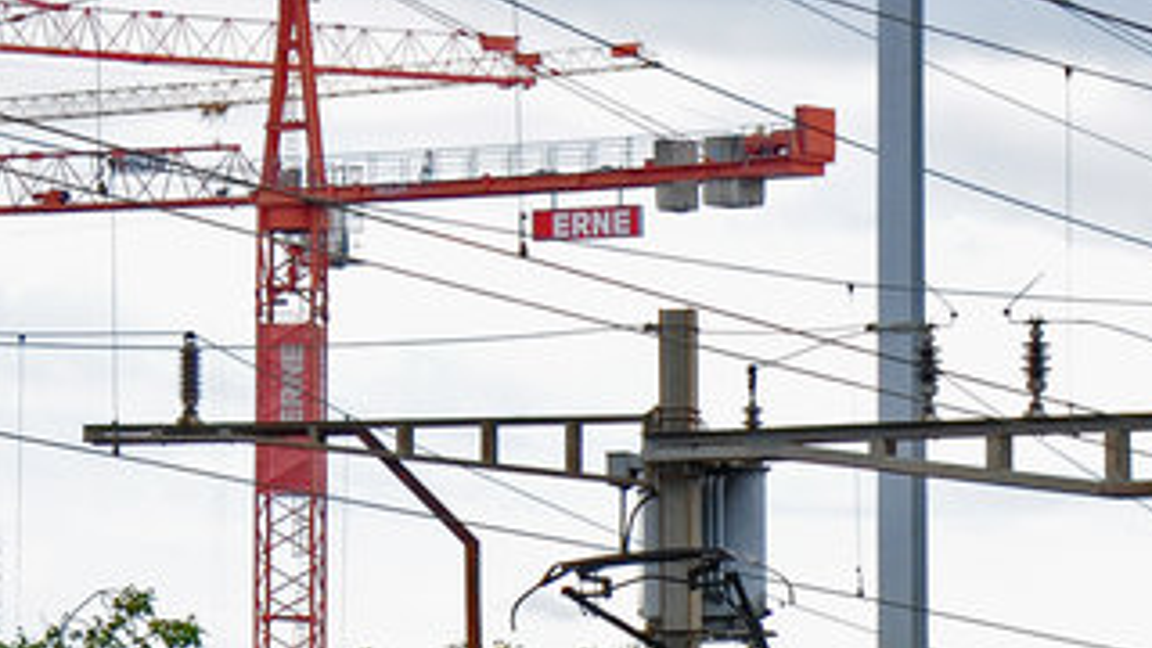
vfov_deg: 2.9
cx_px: 515
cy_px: 992
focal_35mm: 412
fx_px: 12585
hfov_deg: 5.2
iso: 400
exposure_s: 1/1000
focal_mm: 70
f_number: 4.5
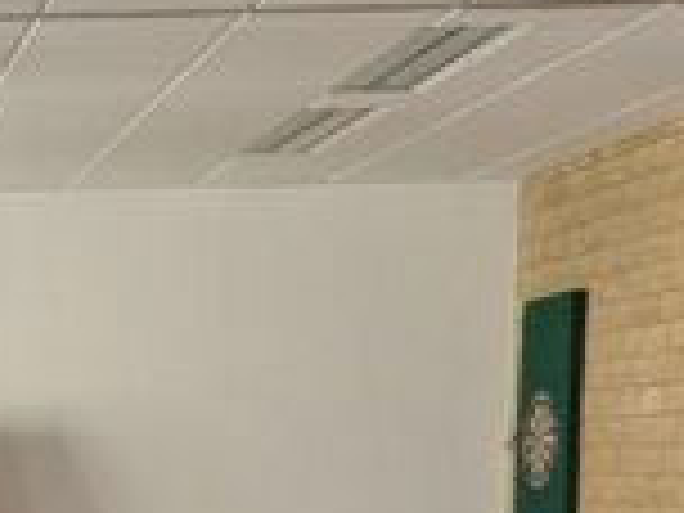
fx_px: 2134
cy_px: 760
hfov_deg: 16.4
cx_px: -387
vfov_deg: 13.0
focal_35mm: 108
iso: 52
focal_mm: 2.35
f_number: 2.2
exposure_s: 1/100
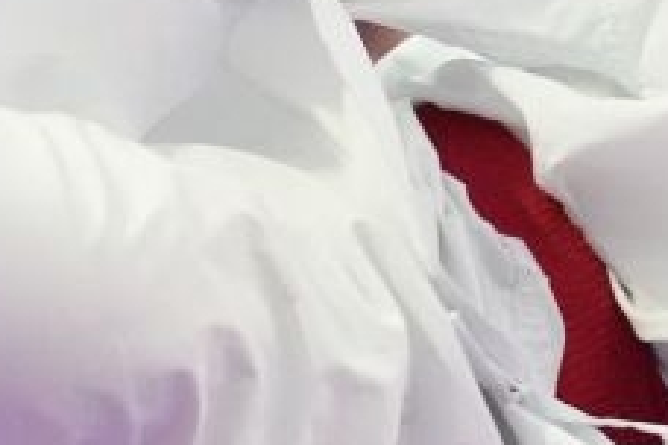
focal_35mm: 1017
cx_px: 252
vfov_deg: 1.4
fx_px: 18870
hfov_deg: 2.0
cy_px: 167
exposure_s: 1/1000
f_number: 3.2
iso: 4000
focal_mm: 129
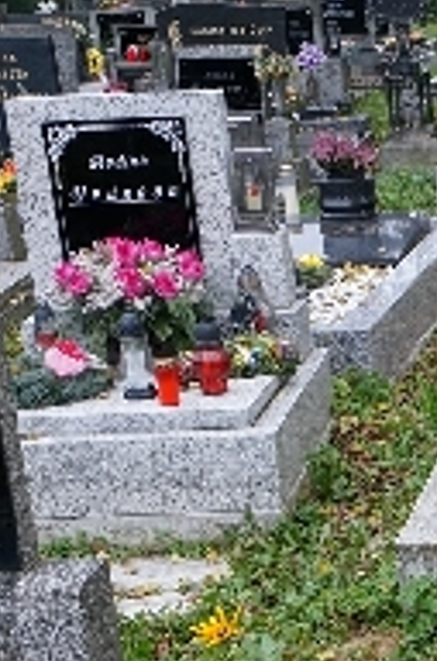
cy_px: 726
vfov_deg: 19.6
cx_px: 661
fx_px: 1831
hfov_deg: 12.9
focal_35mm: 100
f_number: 6.3
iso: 400
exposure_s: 1/100
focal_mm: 16
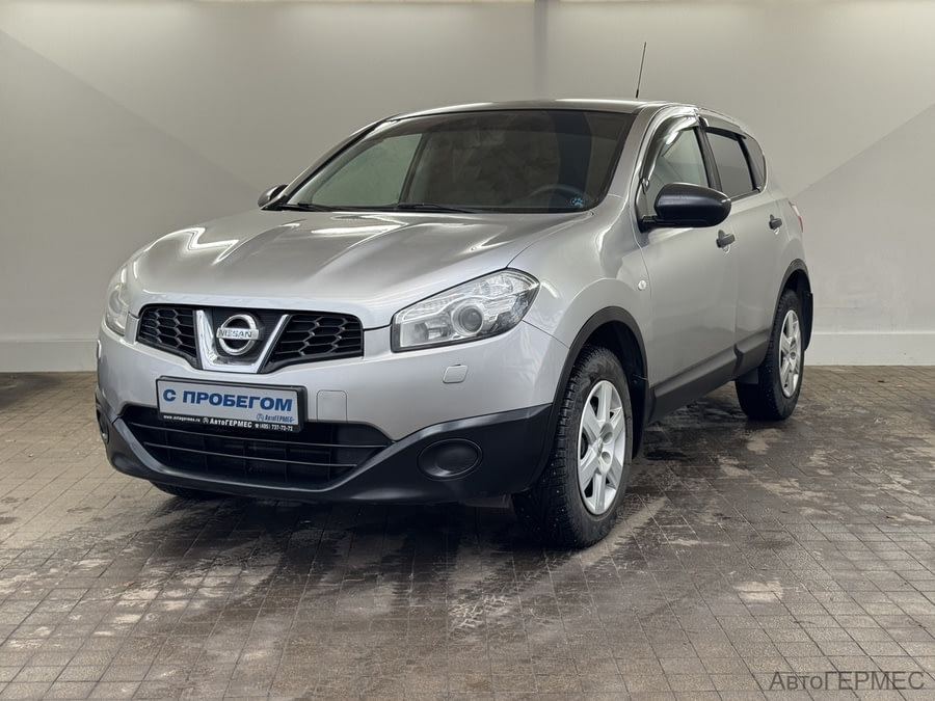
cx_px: 468
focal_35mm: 48
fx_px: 1297
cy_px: 350
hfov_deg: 39.7
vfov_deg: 30.3
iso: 50
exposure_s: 1/144
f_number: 1.78
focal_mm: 6.76
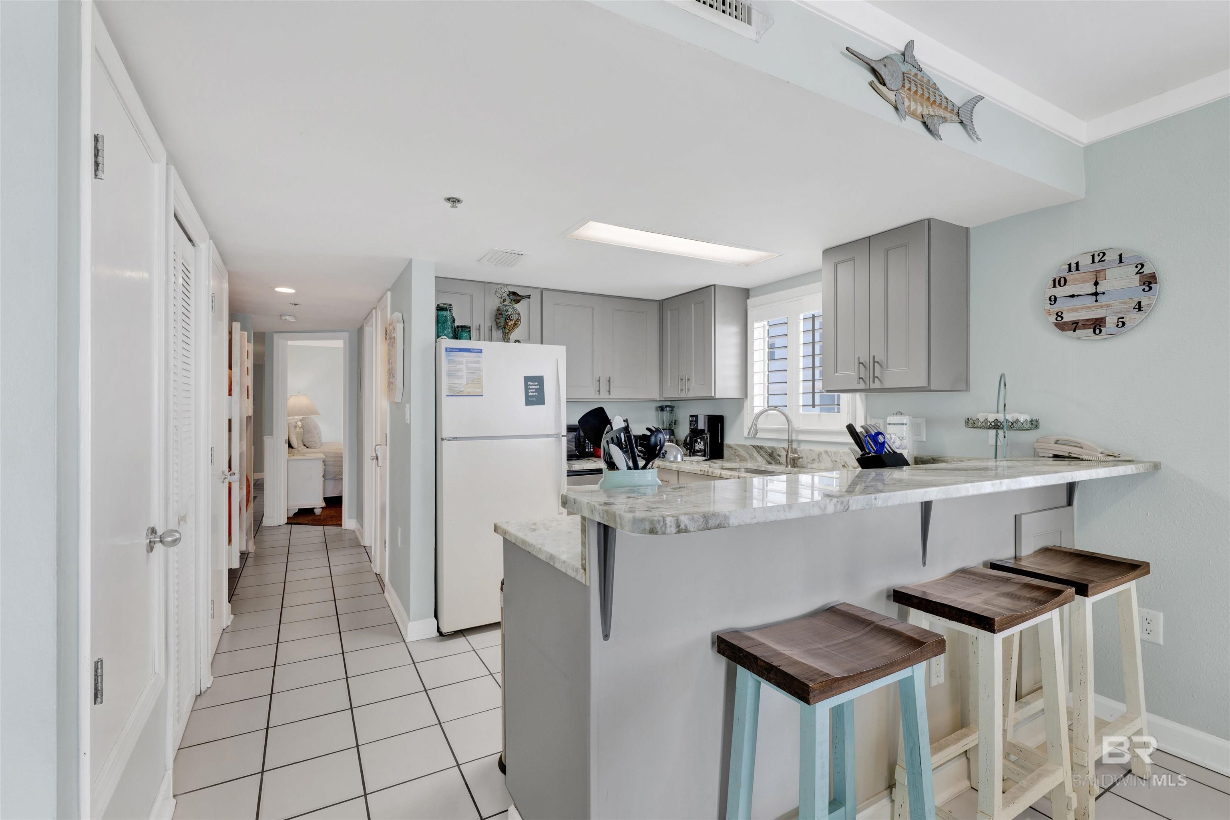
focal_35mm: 16
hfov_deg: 96.7
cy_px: 410
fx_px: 547
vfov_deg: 73.7
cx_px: 615
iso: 400
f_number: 11
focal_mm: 16
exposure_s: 1/10
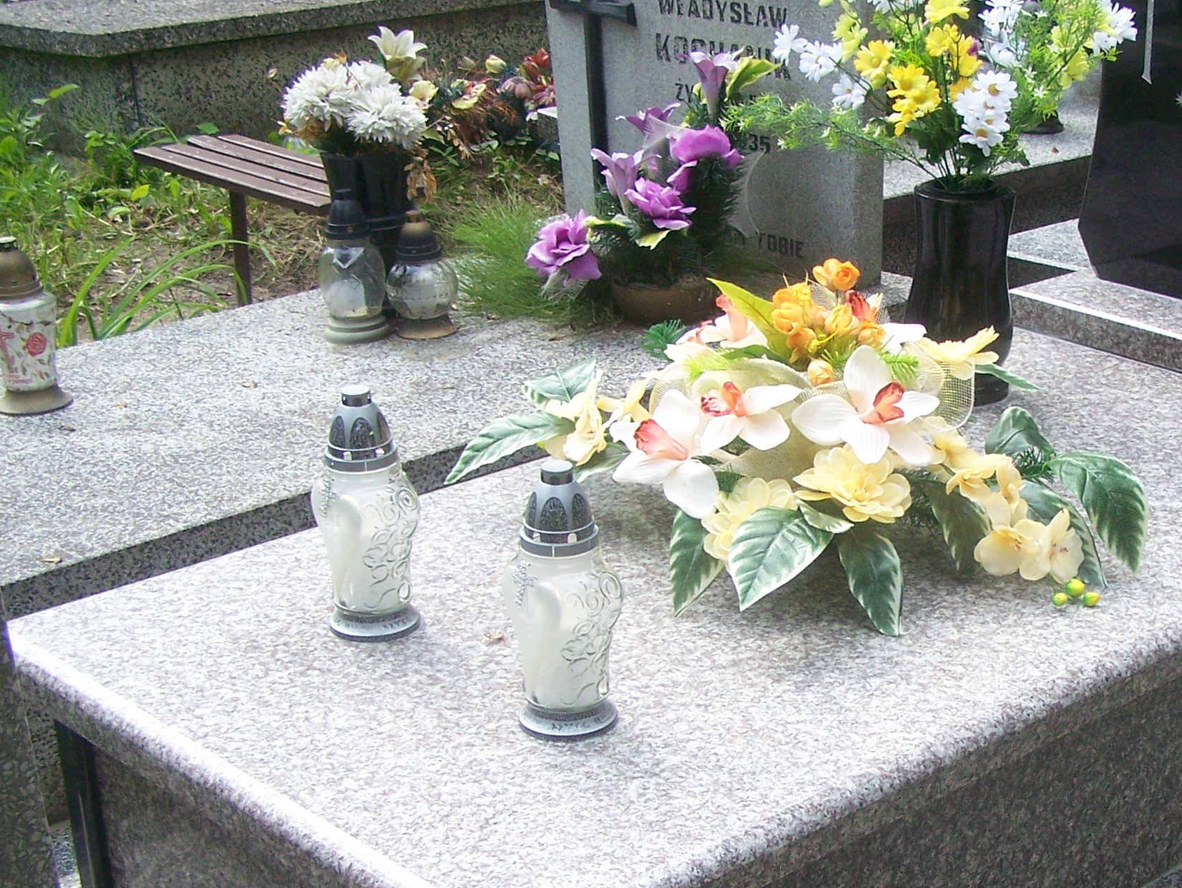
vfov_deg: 22.5
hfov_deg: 29.2
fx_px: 2221
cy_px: 615
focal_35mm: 65
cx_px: 921
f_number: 4
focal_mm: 6.3
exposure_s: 1/500
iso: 160
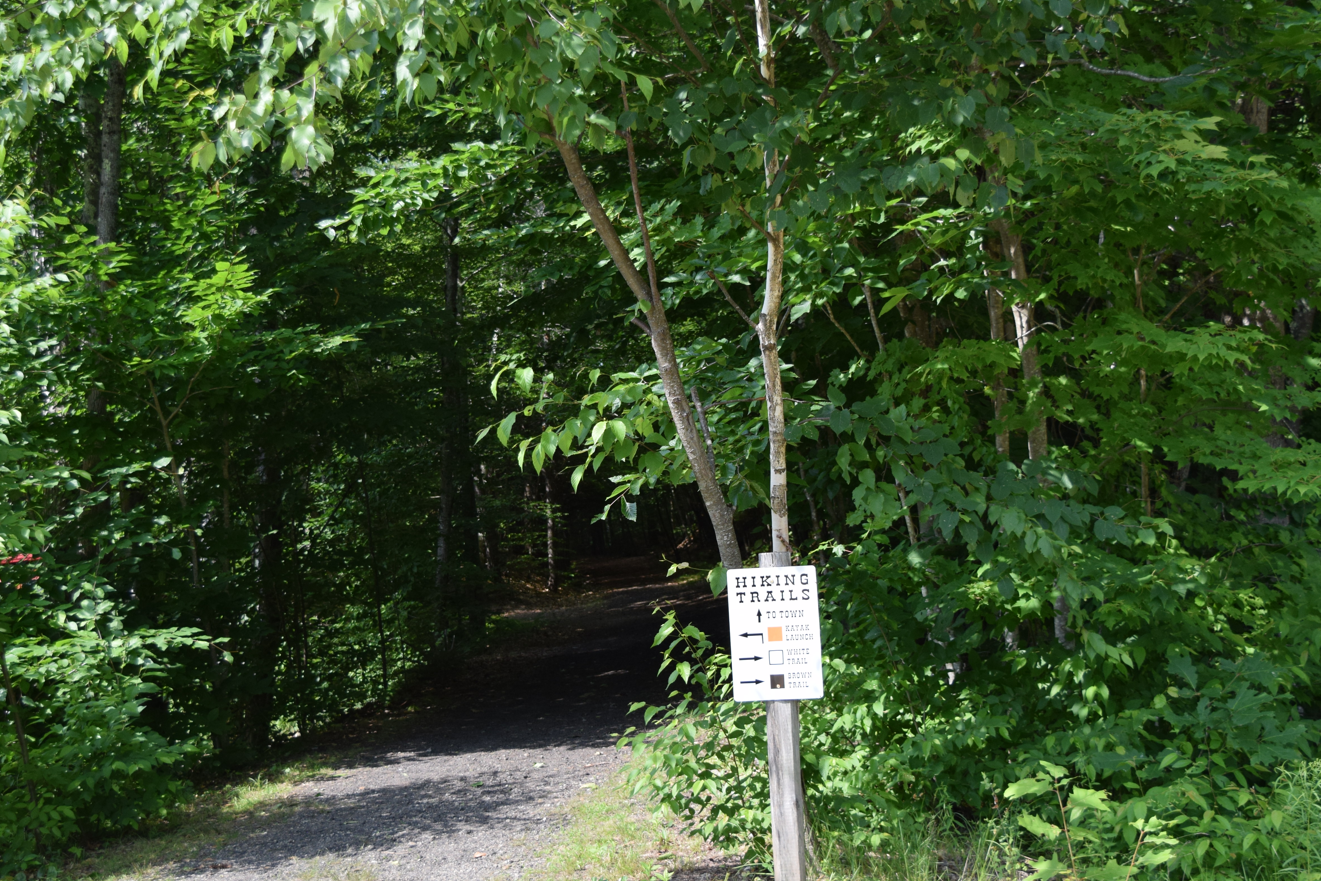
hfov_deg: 38.4
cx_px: 629
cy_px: 495
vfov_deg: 26.1
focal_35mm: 52
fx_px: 1895
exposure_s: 1/1250
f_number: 4.5
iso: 400
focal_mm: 27
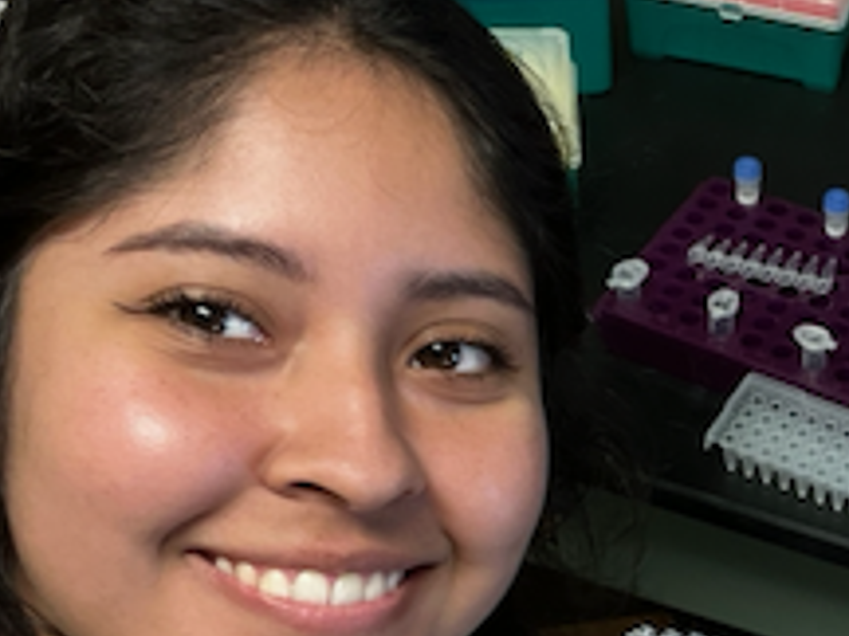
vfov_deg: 21.2
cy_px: 546
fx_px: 1668
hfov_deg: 25.7
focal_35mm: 68
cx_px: 1010
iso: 160
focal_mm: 2.71
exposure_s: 1/60
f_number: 2.2
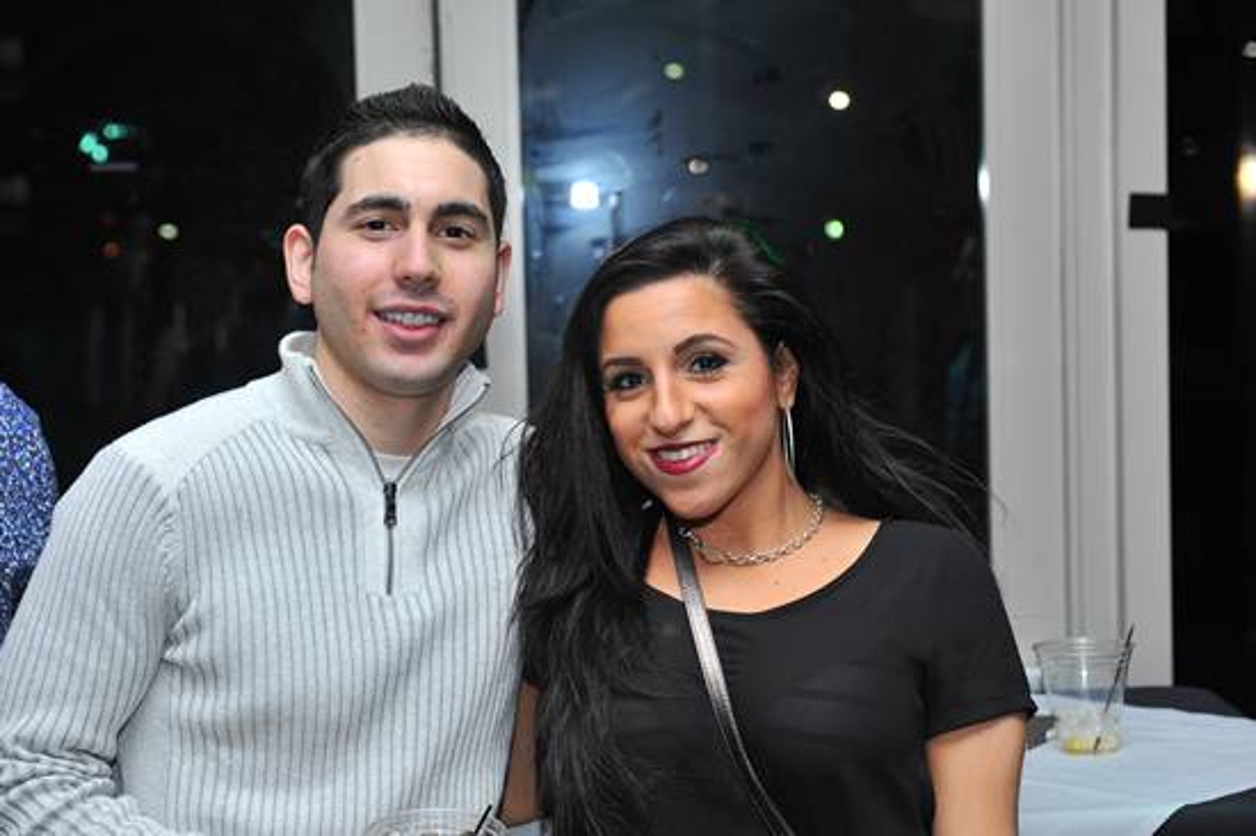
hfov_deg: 28.9
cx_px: 628
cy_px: 418
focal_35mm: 70
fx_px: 2441
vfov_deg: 19.4
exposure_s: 1/100
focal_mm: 70
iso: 1000
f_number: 6.3
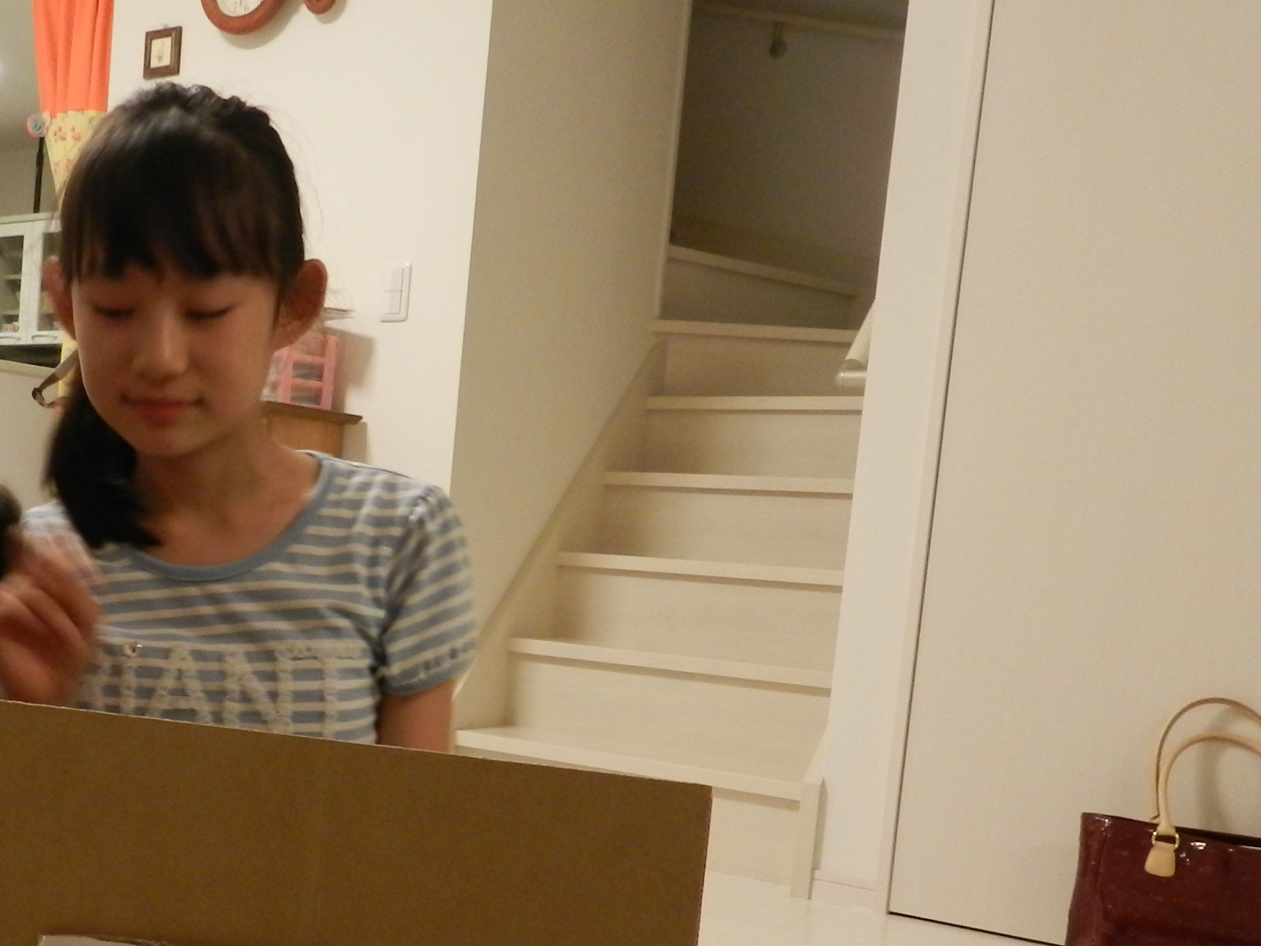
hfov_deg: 41.0
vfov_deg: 33.1
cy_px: 676
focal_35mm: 43
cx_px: 167
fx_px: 1566
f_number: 3.4
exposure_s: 1/15
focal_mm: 4
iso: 400
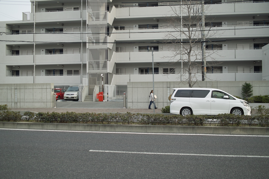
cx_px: 134
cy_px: 90
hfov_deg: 47.4
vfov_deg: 32.6
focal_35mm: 41
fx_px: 306
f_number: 2.8
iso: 100
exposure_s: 1/320
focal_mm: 24.2
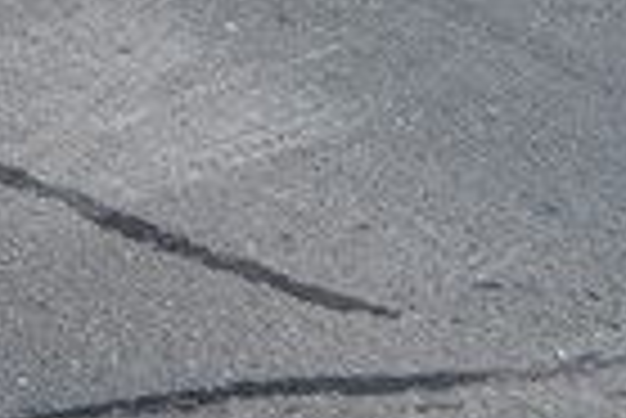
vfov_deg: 6.1
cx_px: -1491
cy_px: -1067
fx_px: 3464
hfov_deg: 8.1
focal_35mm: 199
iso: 100
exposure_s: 1/320
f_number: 8
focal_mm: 18
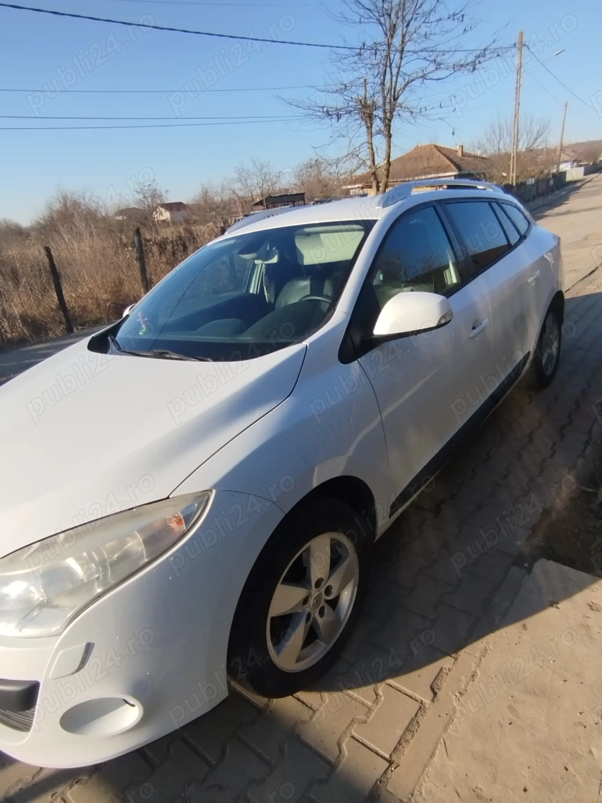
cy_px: 402
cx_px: 301
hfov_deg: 68.7
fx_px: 441
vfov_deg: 84.7
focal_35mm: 19
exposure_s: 1/1174
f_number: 2.2
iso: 50
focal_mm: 1.65
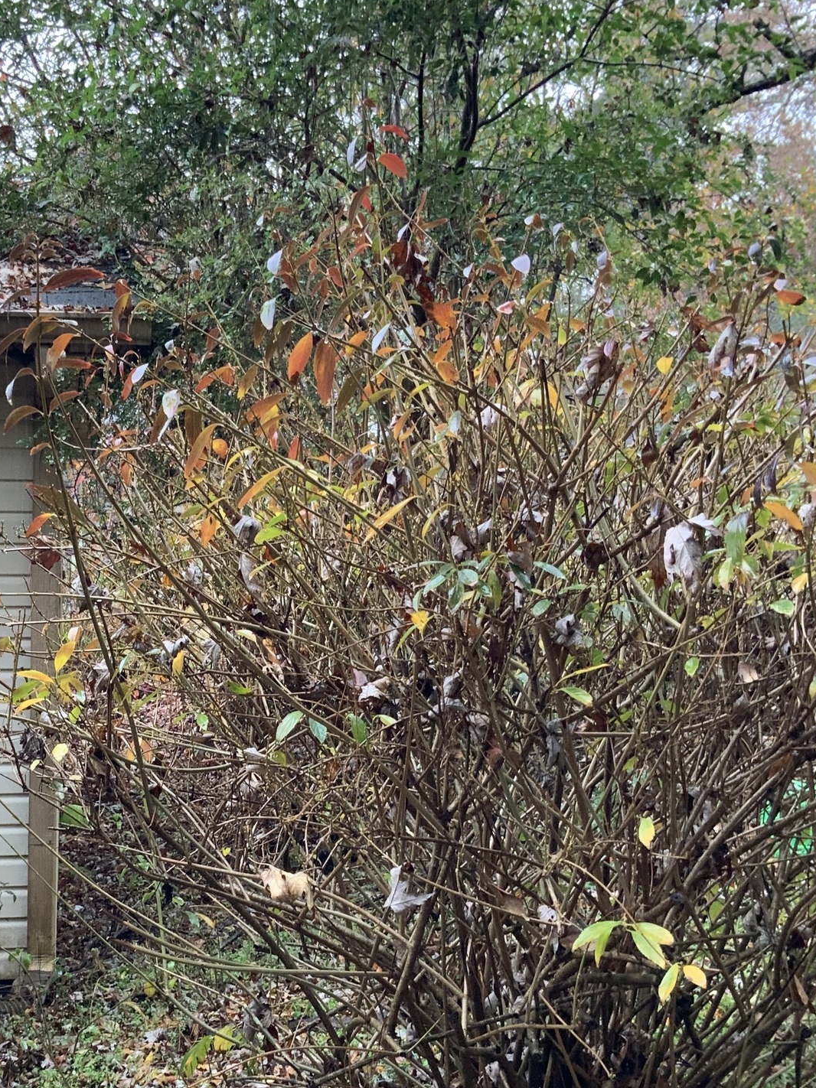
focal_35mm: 47
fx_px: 1478
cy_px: 647
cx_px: 235
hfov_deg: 30.5
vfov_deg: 40.3
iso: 80
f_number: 1.8
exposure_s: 1/60
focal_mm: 3
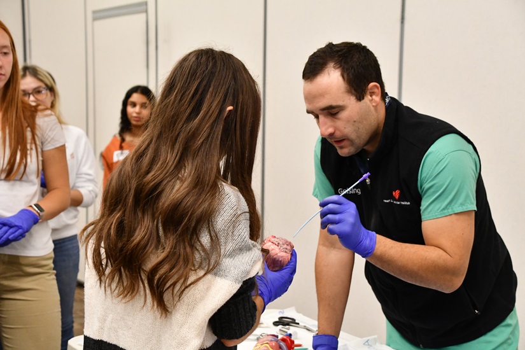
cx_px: 262
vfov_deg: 20.6
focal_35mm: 66
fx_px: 962
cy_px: 175
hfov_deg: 30.5
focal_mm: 44
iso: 3200
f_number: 4.5
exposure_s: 1/100
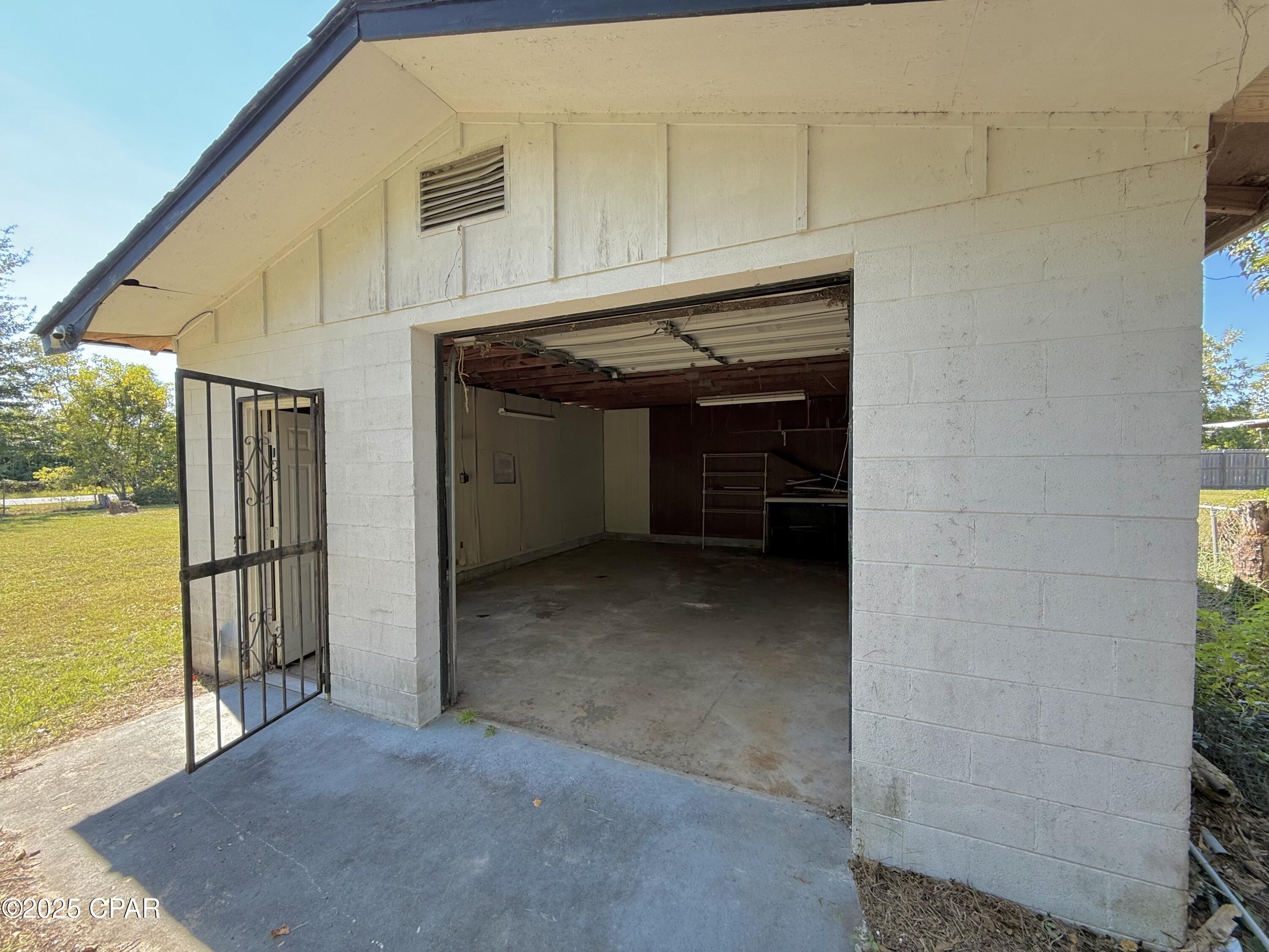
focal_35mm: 14
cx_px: 634
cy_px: 476
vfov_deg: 85.7
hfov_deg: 102.1
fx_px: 513
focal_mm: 2.22
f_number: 2.2
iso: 40
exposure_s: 1/102
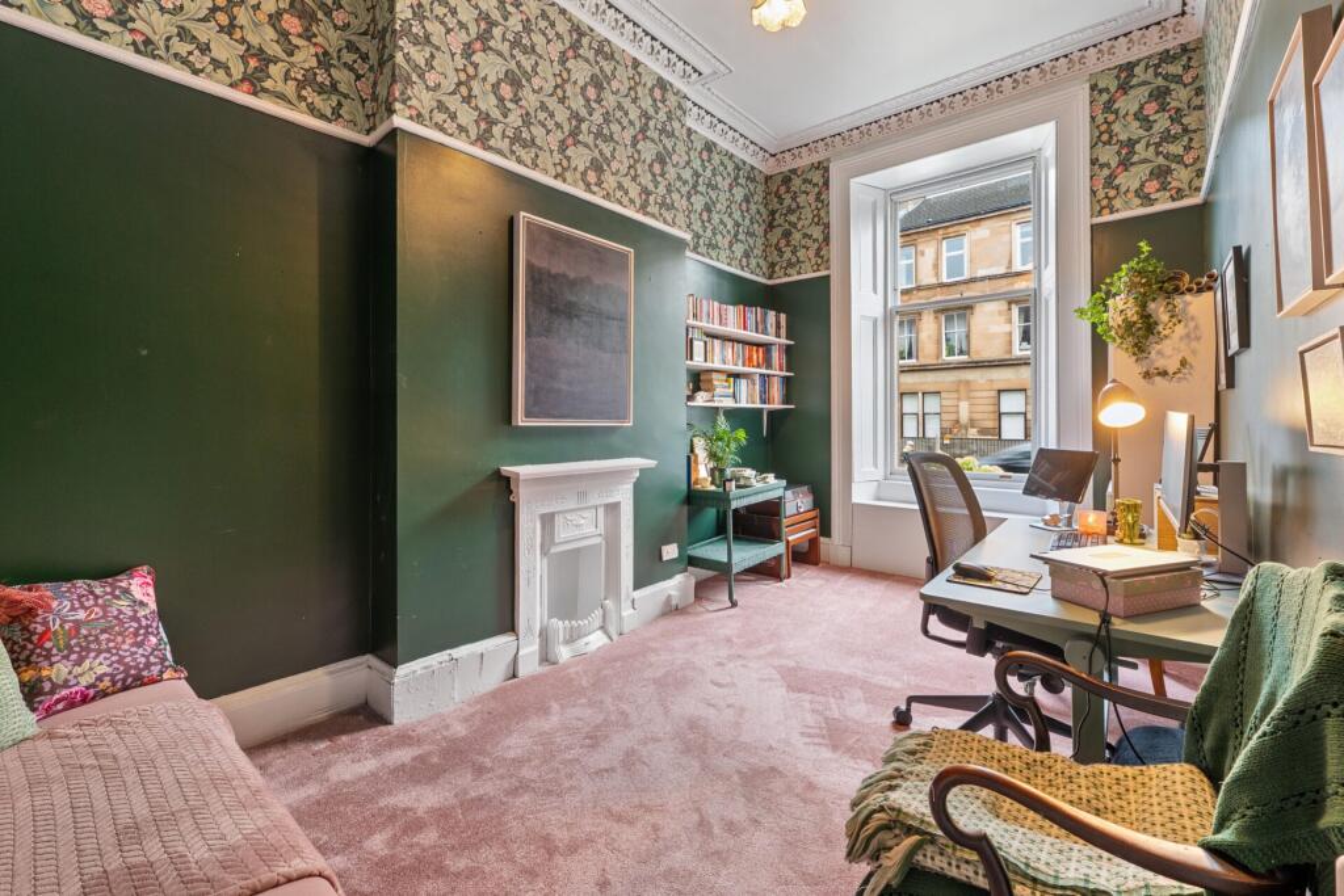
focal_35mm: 14
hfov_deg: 104.2
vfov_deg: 81.2
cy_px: 448
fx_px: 523
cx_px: 672
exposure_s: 1/1.67
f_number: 8
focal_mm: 14
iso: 640
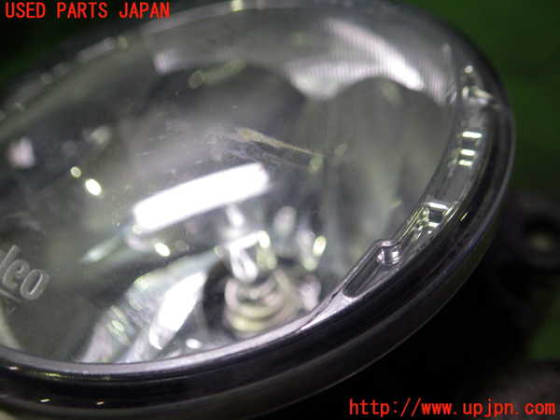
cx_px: 280
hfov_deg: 58.4
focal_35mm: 31
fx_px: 502
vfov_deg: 45.4
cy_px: 210
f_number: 2.3
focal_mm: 5.5
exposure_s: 1/45
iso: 320
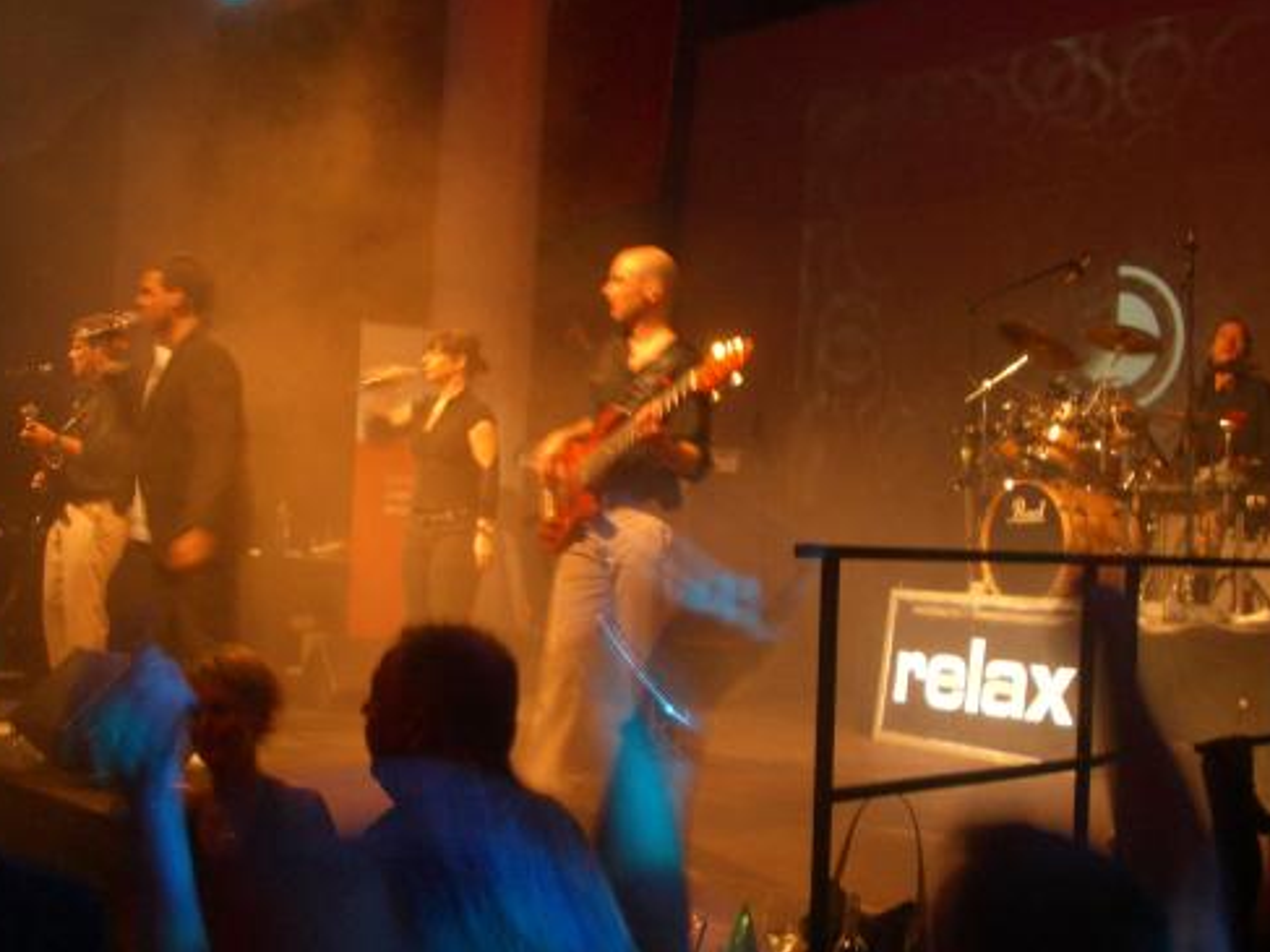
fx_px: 1687
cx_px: 715
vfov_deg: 31.5
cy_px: 454
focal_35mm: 46
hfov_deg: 41.2
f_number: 2.6
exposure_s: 1/8
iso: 100
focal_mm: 5.8
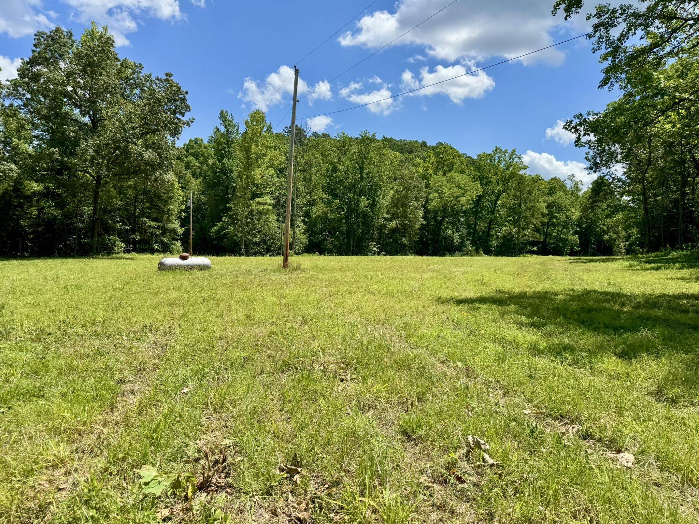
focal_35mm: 24
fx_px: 485
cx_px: 350
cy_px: 262
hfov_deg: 71.6
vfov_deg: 56.8
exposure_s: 1/4049
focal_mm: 6.76
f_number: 1.78
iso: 80
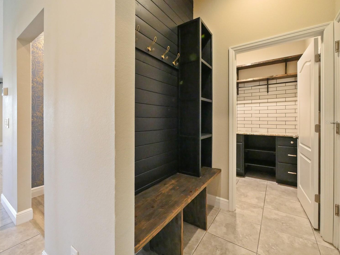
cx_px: 164
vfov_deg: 81.7
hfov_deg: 98.2
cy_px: 122
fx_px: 147
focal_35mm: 15
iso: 3200
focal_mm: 7
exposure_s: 1/40
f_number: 4
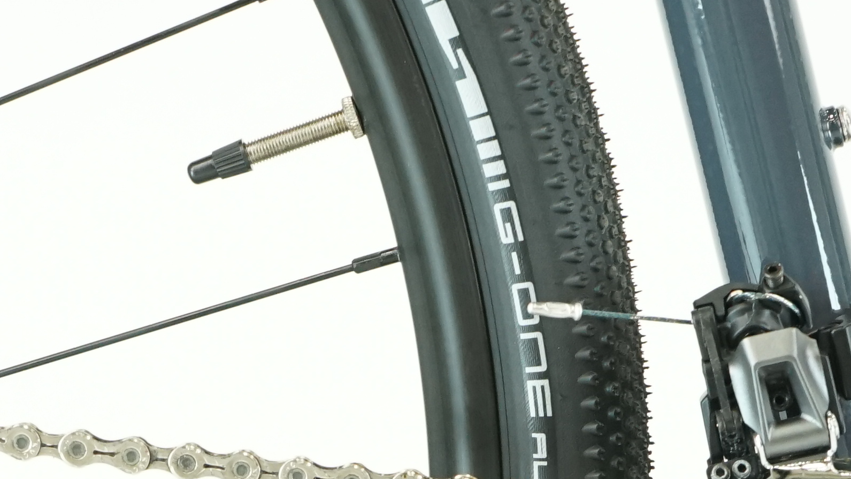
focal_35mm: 158
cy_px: 835
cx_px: 323
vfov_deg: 7.5
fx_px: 3565
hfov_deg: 13.6
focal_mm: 40
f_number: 5.6
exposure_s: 1/125
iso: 1600
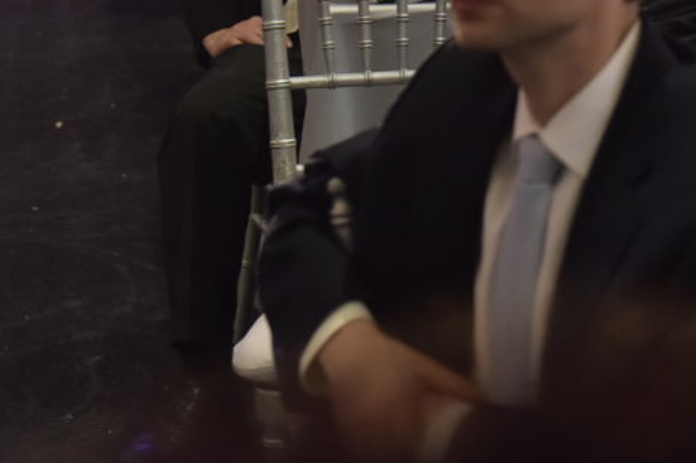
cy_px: -205
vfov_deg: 8.9
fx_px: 2918
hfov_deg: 13.2
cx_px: 885
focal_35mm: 151
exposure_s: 1/30
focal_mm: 50
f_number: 2.8
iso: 1600
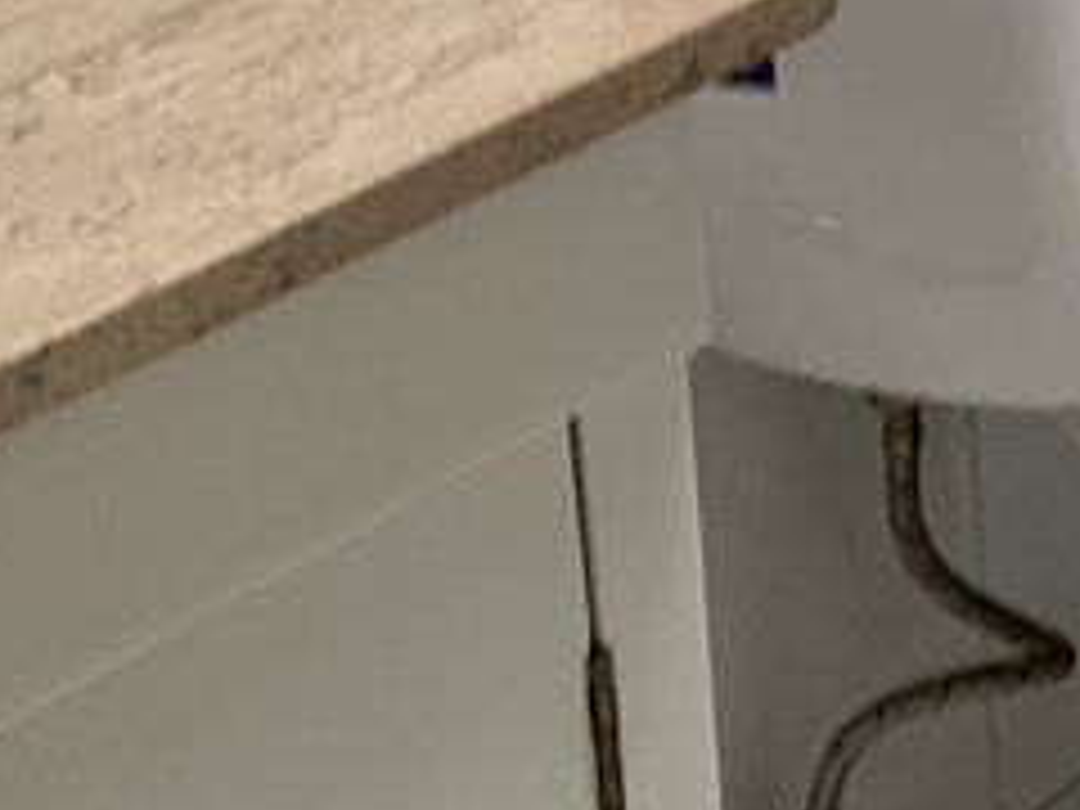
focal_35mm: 130
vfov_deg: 10.1
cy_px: -1044
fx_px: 4056
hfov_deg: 12.4
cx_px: 2462
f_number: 1.8
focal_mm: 4.25
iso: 100
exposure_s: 1/77
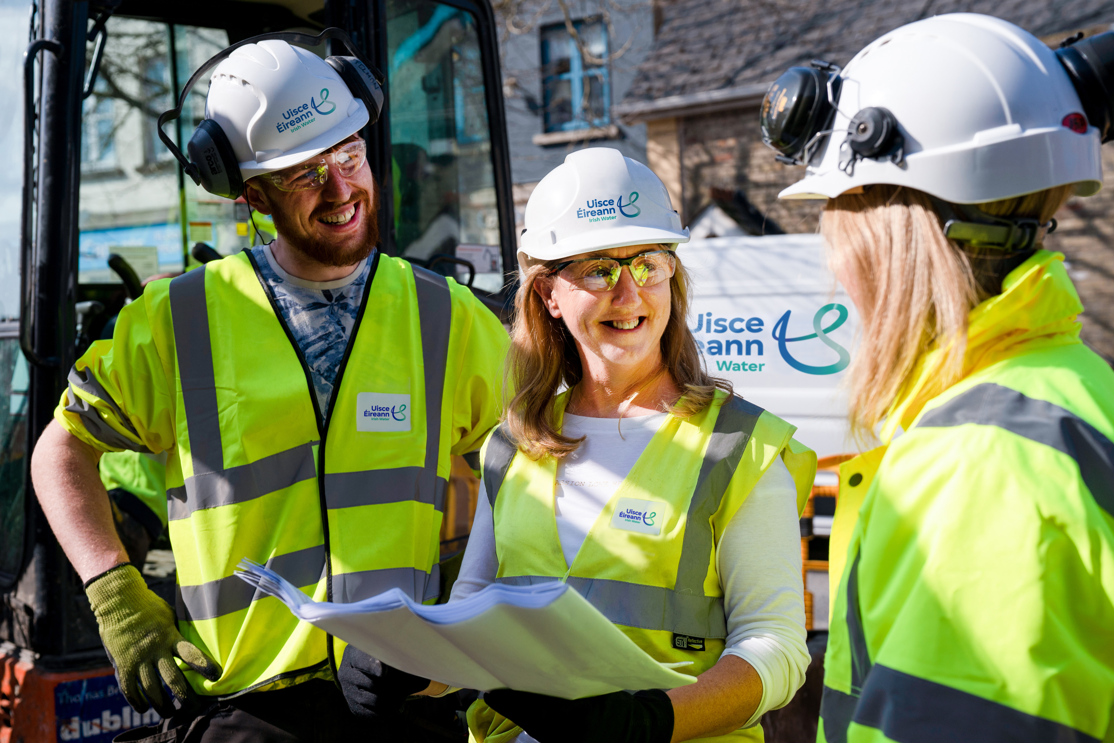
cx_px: 557
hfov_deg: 44.5
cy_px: 372
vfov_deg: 30.5
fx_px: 1361
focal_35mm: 44
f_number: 4.5
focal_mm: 44
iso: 200
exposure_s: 1/2000
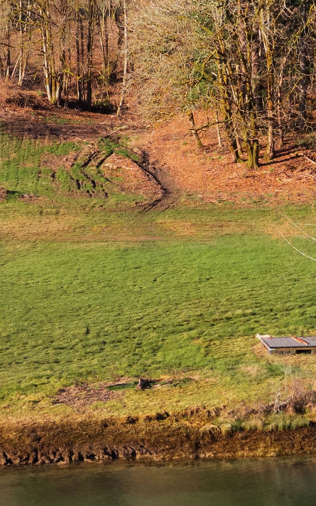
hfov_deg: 10.4
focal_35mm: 125
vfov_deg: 16.7
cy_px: 212
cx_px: 255
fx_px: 1723
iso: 100
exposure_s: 1/160
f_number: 5
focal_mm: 10.26
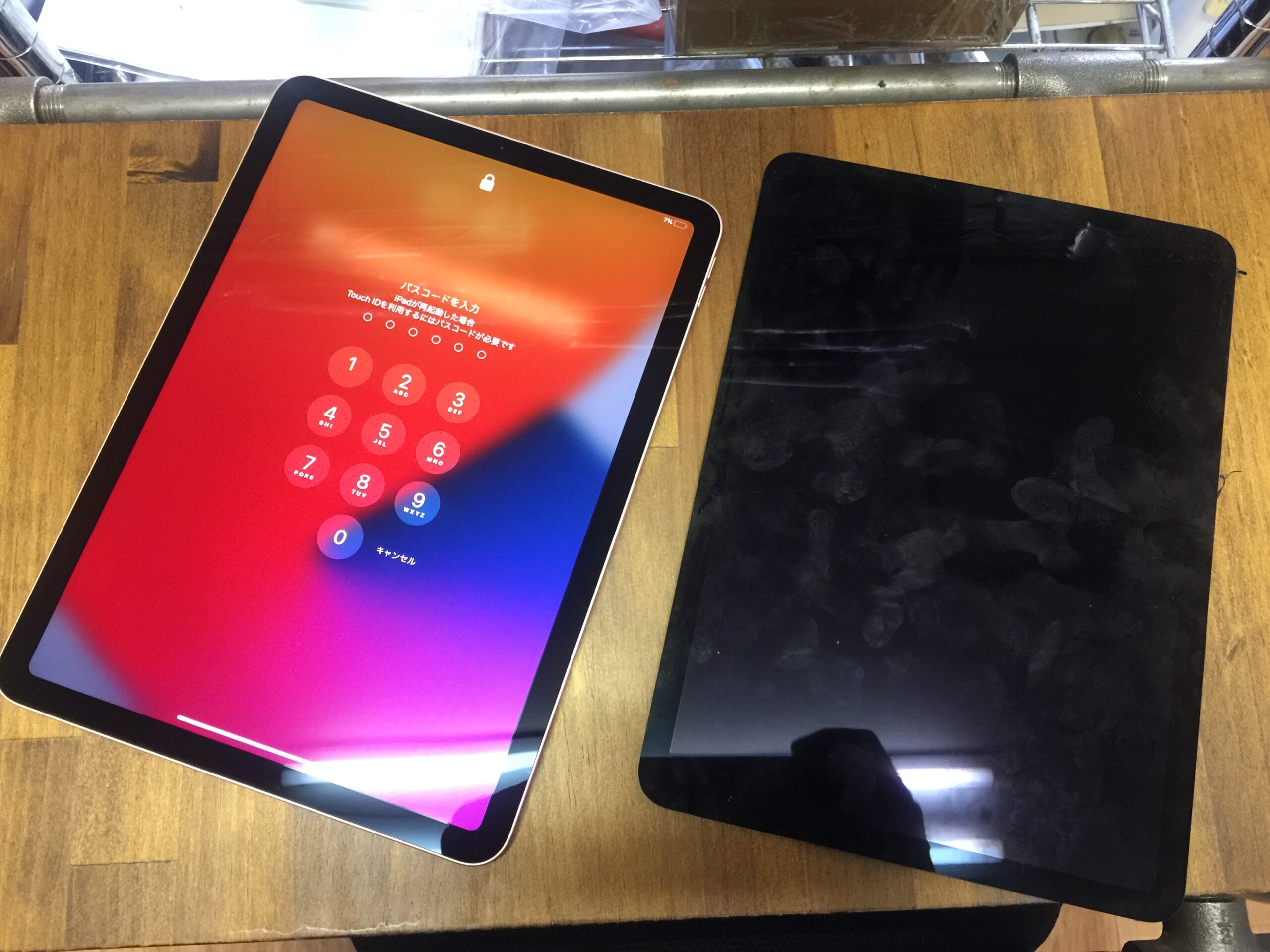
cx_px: 635
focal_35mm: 29
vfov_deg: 48.2
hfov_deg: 61.7
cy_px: 476
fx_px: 1064
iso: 125
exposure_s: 1/17
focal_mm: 4.15
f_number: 2.2
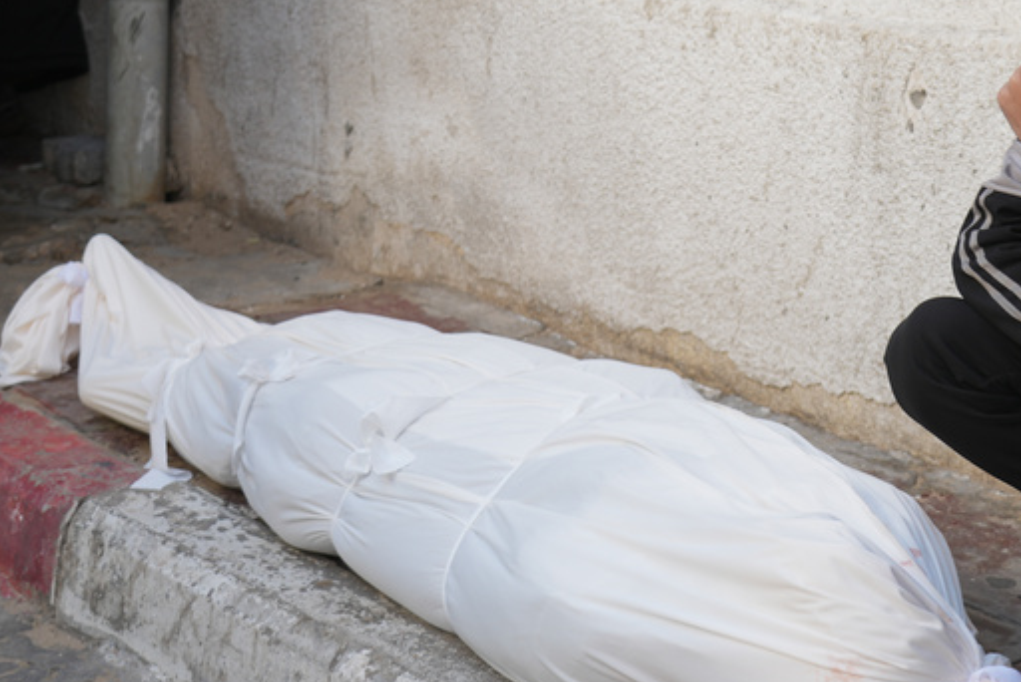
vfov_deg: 15.5
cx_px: 891
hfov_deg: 22.6
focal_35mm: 88
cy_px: 210
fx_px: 2497
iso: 200
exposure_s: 1/320
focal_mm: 44
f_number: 4
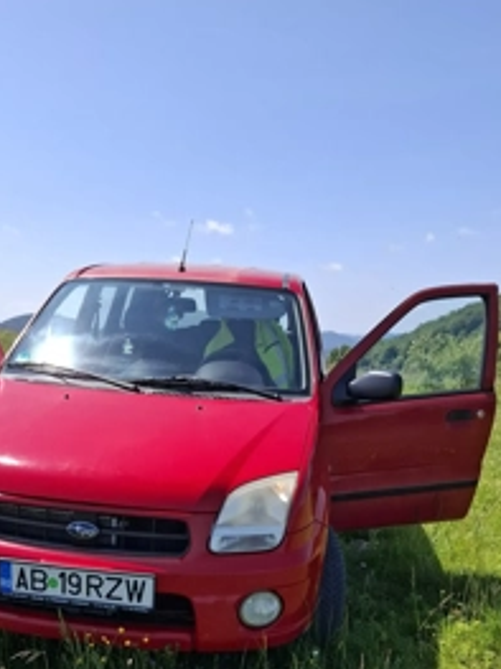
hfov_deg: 40.2
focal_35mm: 35
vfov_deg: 50.6
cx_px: 170
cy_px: 496
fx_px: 676
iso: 50
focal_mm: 5.54
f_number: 1.8
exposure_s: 1/1965
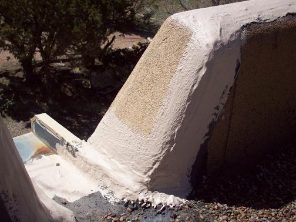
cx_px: 139
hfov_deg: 40.4
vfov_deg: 30.9
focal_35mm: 47
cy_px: 119
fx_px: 402
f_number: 5.6
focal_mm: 6.2
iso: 80
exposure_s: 1/704
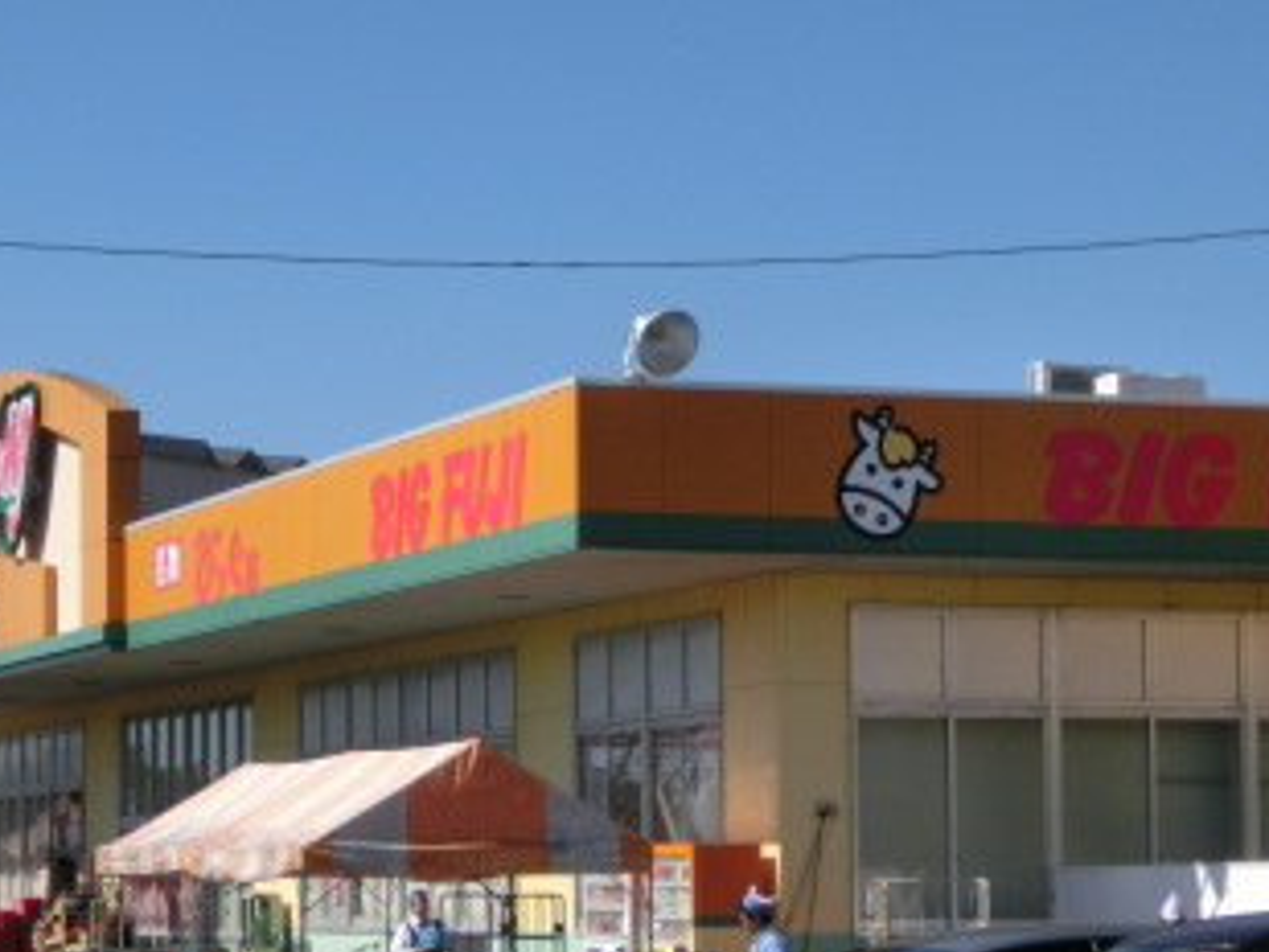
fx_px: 4327
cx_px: 497
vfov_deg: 12.6
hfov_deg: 16.7
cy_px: 620
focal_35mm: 118
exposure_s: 1/1000
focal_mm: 10.11
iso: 80
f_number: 4.5
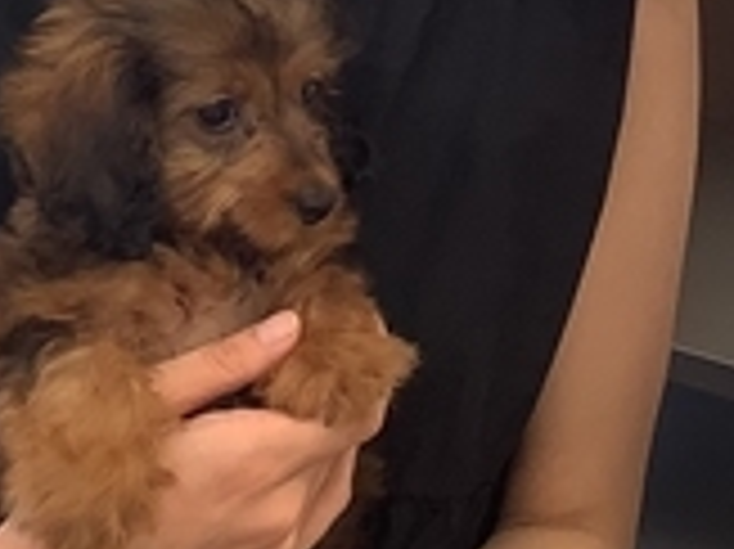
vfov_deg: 12.7
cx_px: 599
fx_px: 2415
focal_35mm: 114
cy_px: -90
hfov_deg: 17.1
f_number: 2.4
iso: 50
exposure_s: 1/50
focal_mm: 3.3
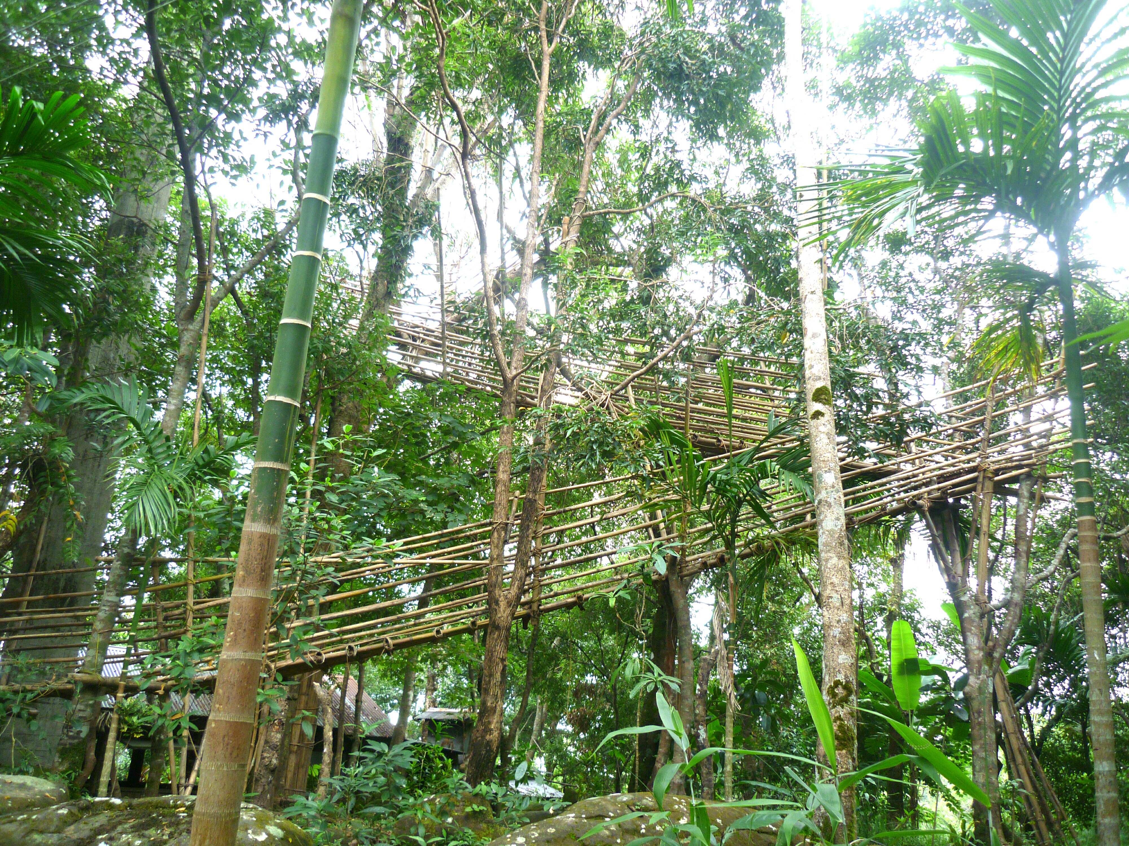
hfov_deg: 58.4
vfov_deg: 45.4
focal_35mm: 31
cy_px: 423
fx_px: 1011
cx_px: 564
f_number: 2.8
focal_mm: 5.5
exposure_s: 1/30
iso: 125
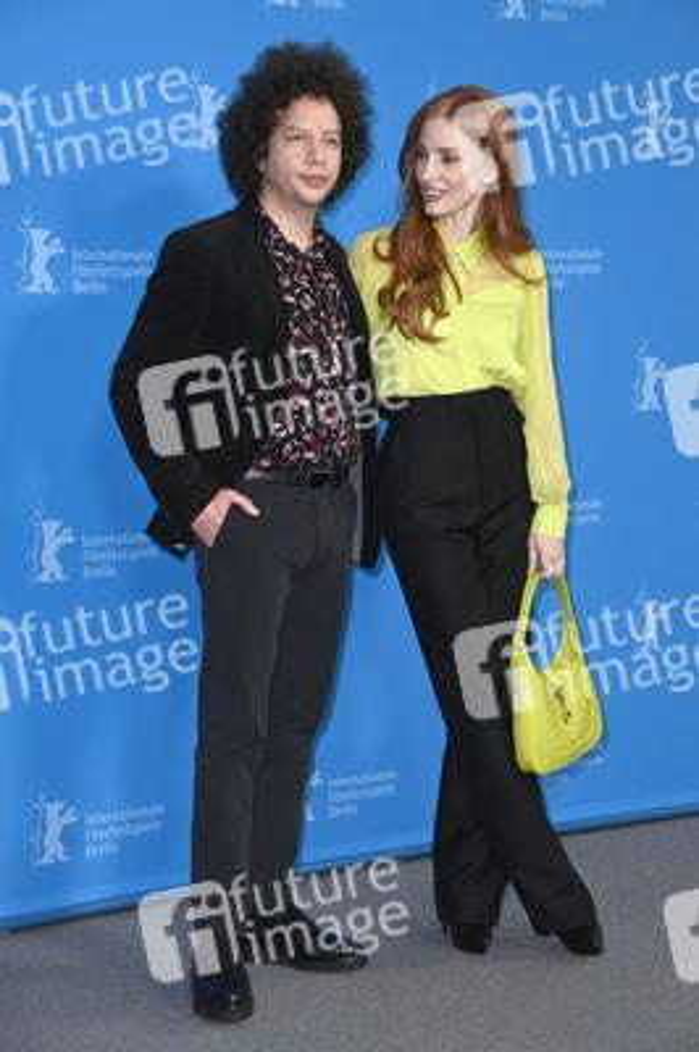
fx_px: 2100
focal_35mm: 72
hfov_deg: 18.9
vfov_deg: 28.1
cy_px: 526
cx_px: 350
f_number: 5.6
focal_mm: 72
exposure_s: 1/200
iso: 1000
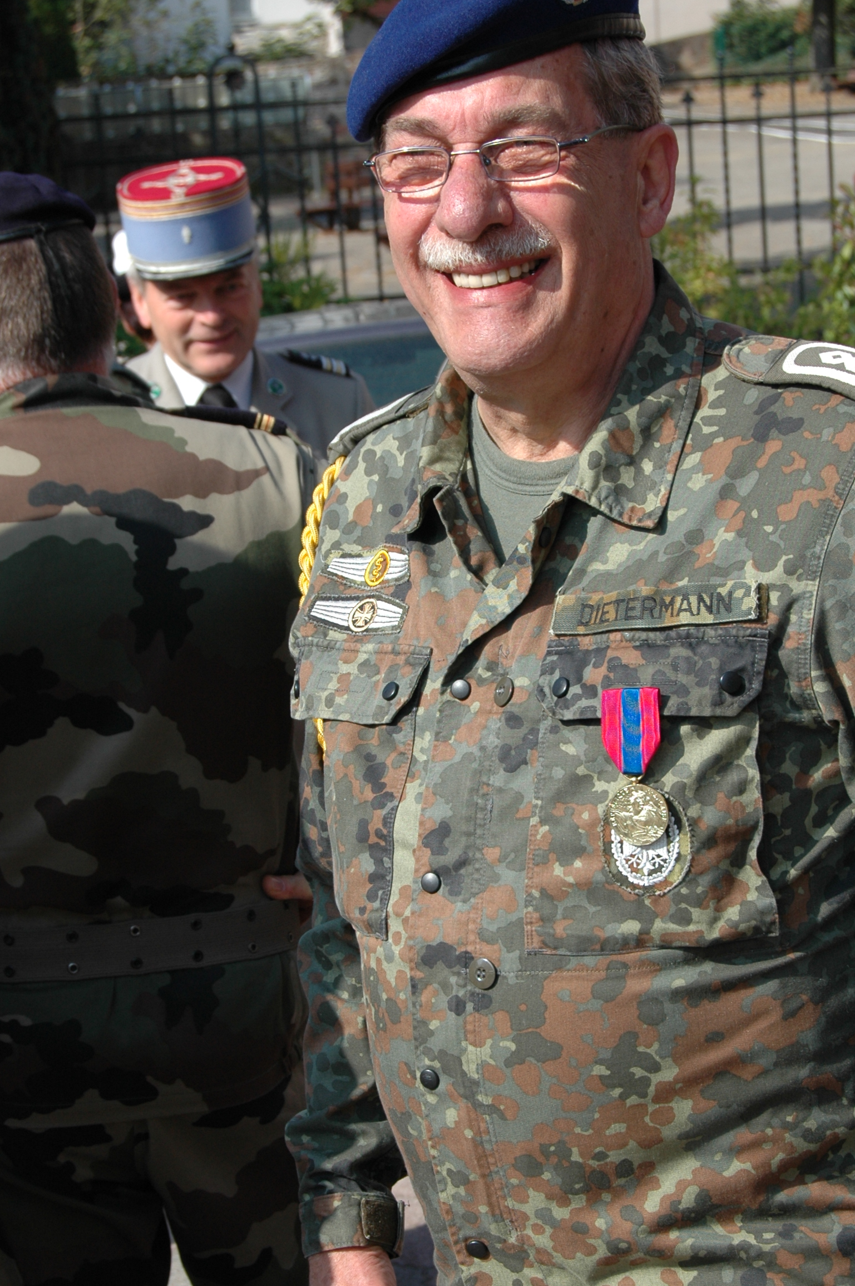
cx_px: 476
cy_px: 756
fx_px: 2926
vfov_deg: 24.7
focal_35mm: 82
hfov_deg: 16.6
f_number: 9
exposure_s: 1/320
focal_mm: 42
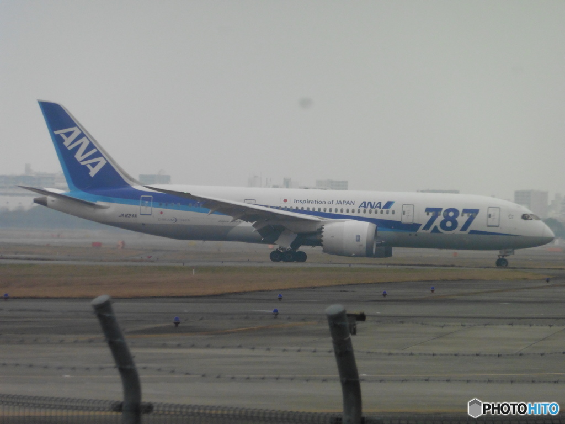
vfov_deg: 3.4
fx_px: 7084
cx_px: 282
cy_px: 212
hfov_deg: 4.6
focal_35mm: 434
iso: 400
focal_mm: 77.4
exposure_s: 1/500
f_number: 6.2
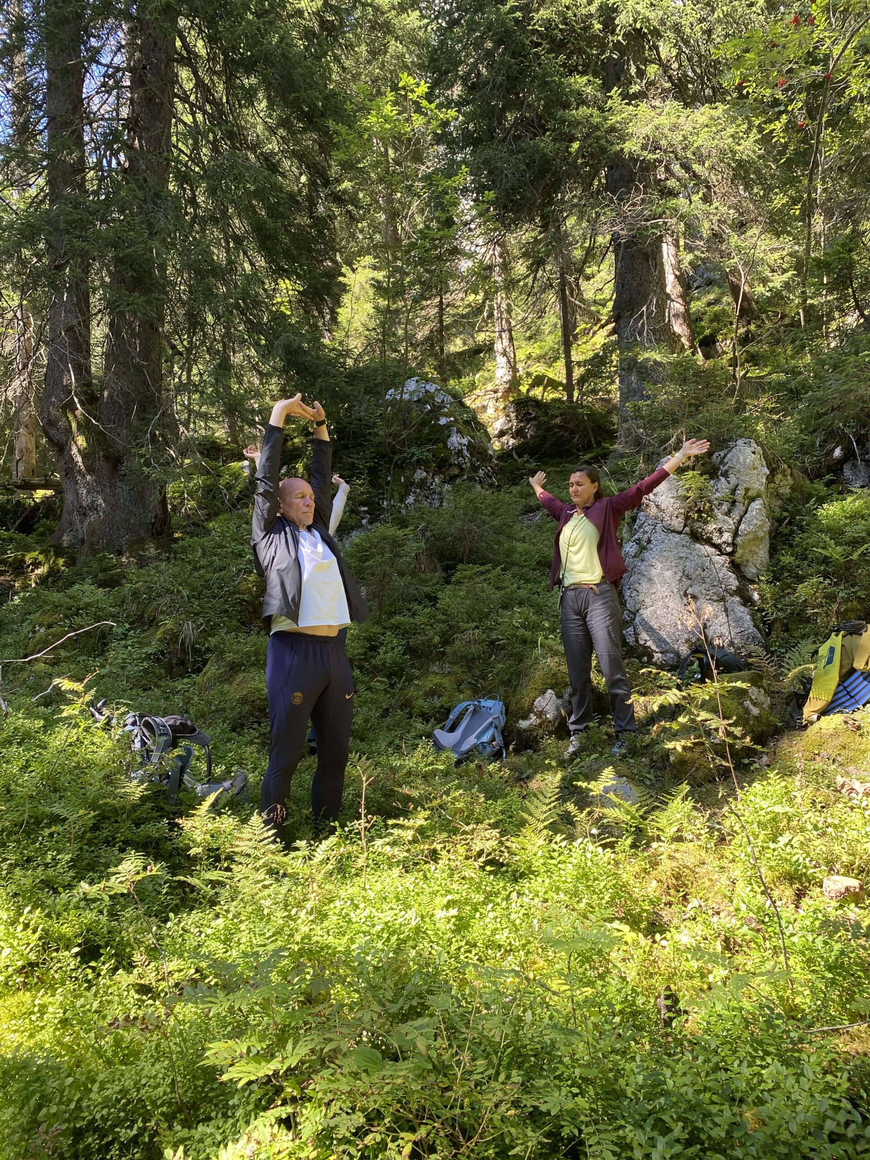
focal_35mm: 26
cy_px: 580
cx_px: 435
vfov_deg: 67.3
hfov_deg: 53.1
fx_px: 871
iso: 40
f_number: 1.8
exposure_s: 1/121
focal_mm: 4.25
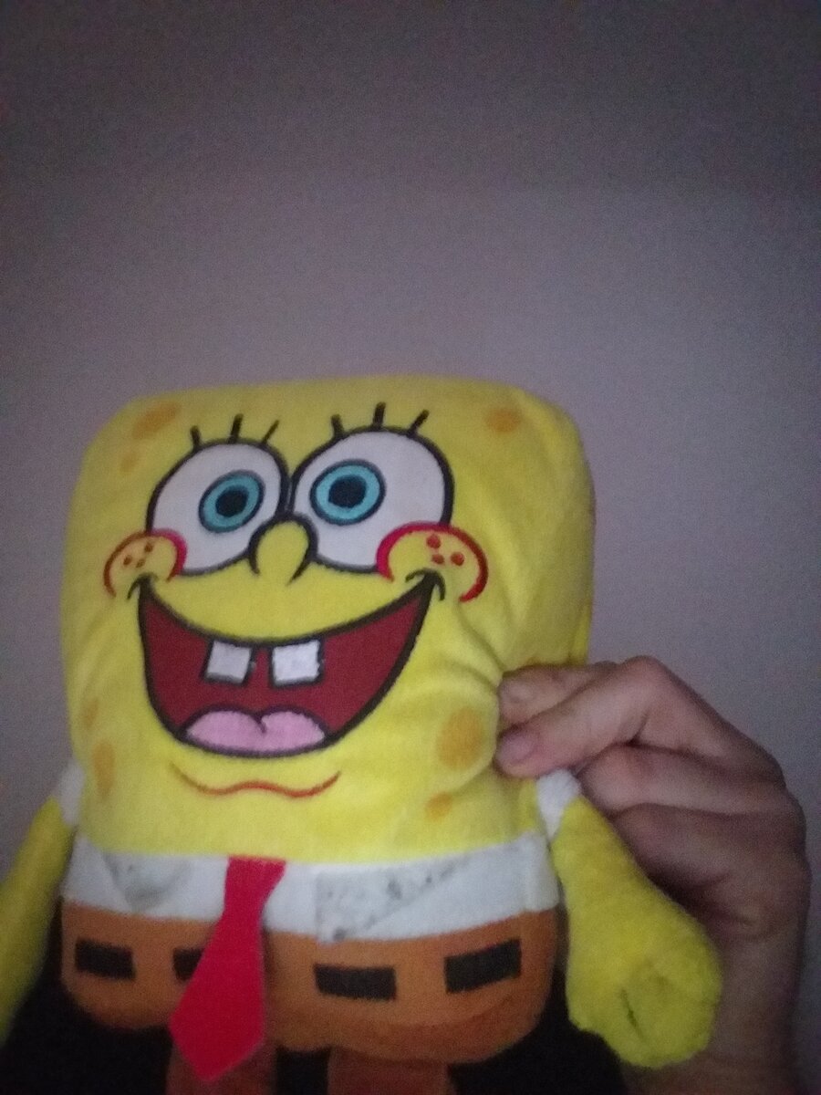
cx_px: 410
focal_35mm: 27
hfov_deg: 51.4
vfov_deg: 65.3
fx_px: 854
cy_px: 548
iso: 1250
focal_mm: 2.53
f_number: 1.9
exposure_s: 1/8
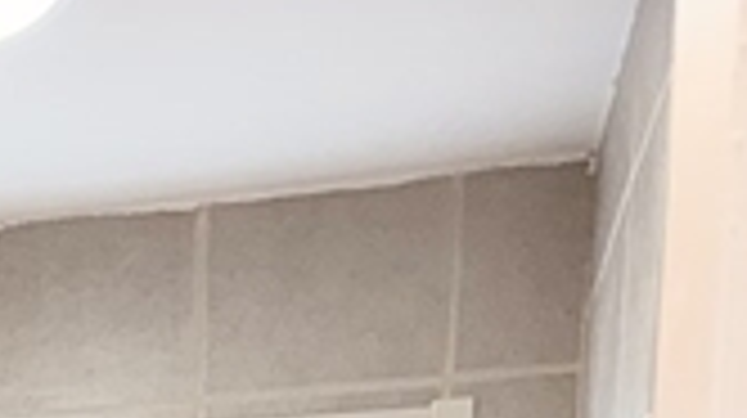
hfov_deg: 16.0
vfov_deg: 7.9
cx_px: -436
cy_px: 1452
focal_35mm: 121
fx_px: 2394
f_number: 1.78
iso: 160
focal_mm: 6.76
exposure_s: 1/200
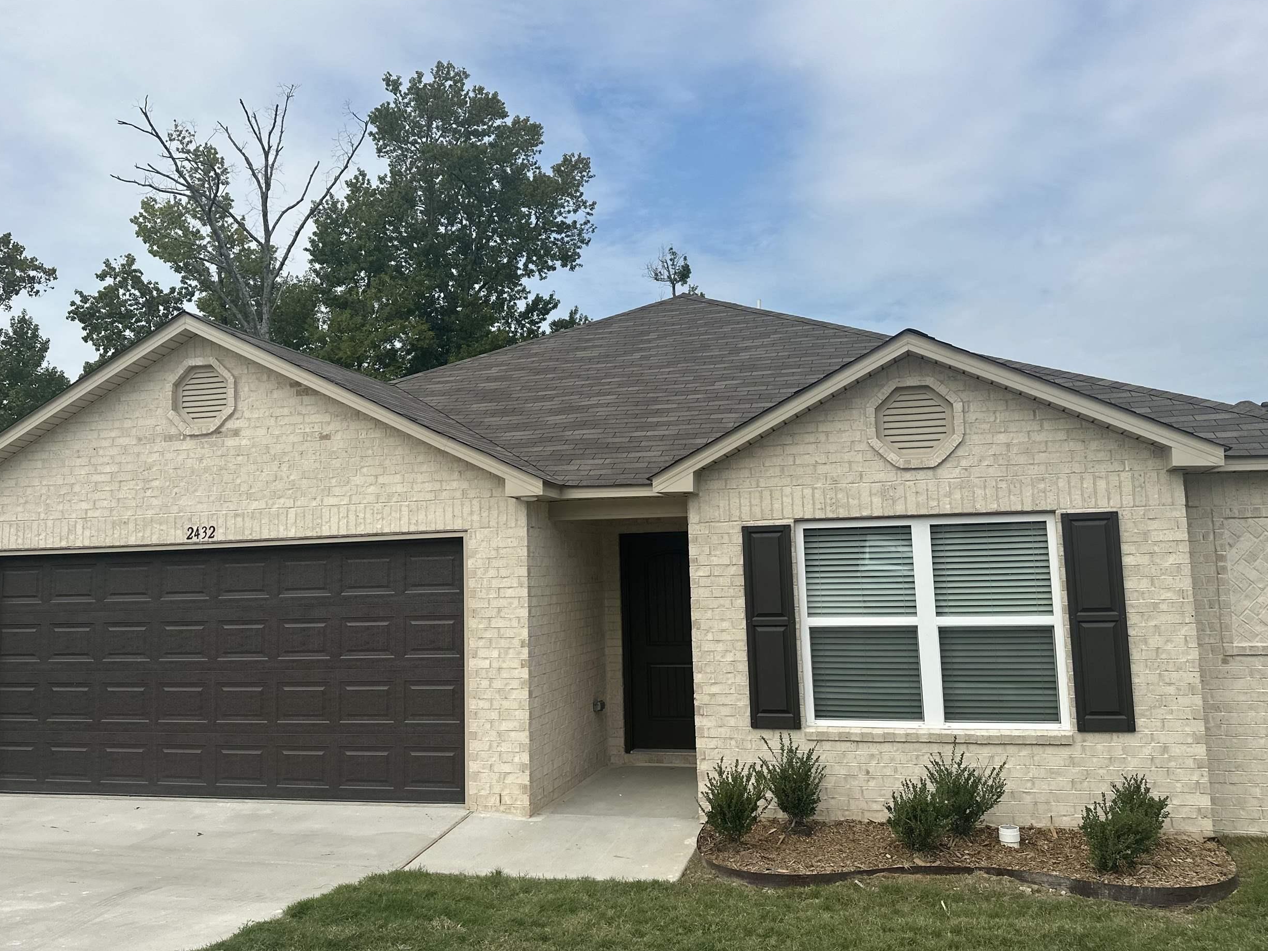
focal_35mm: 30
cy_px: 439
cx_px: 632
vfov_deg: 46.7
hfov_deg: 60.0
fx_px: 1099
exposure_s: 1/6623
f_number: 1.78
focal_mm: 6.86
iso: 80
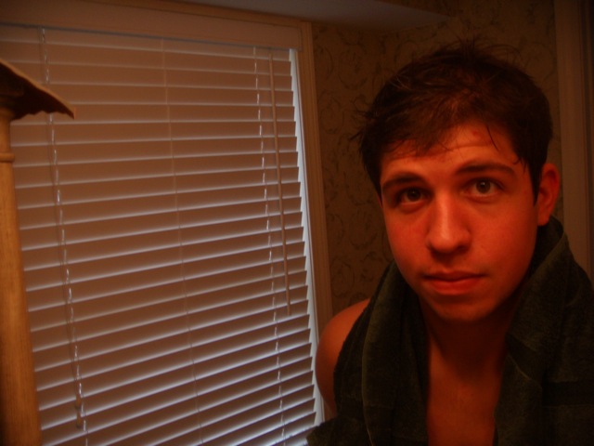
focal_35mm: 38
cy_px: 223
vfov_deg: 37.7
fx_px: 652
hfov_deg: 49.0
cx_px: 297
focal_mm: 6.4
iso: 64
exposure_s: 1/48.5
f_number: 3.5
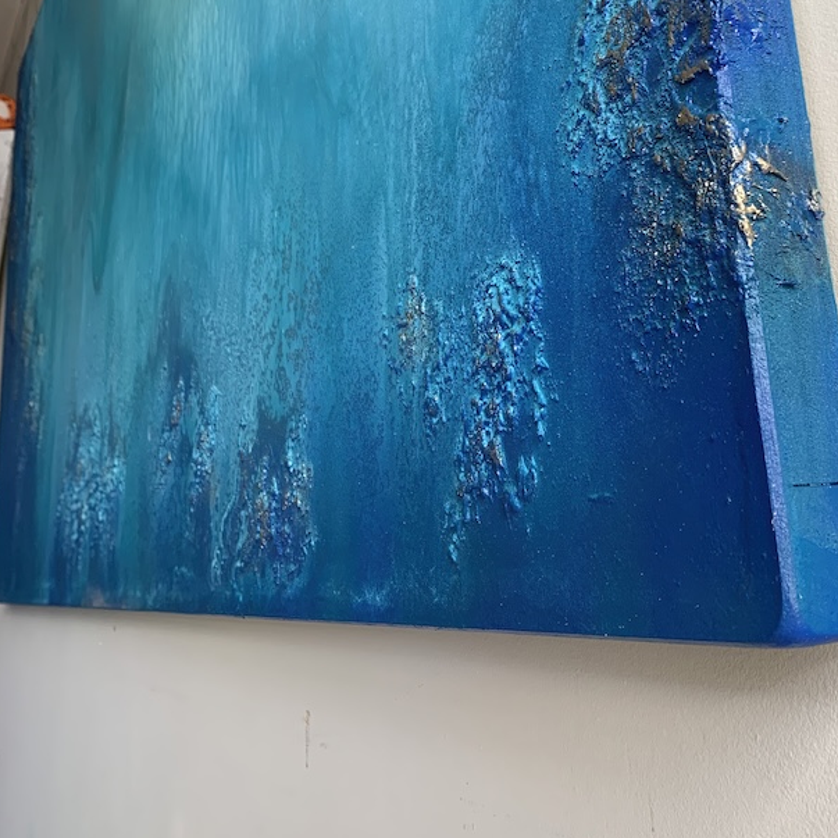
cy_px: 222
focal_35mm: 39
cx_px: 527
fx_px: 1068
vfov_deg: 41.7
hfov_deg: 42.5
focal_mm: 4.2
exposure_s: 1/121
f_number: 1.8
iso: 64
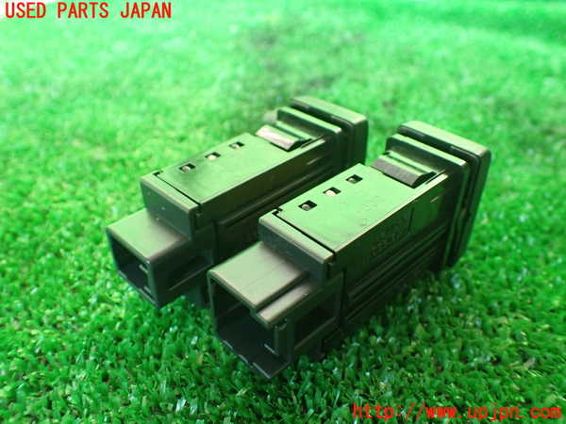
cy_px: 212
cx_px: 283
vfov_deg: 46.8
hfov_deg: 60.0
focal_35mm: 30
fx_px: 491
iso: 500
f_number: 2.3
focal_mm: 5.4
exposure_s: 1/125
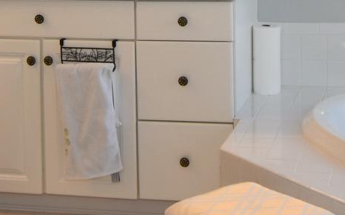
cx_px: 249
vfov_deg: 14.0
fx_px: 830
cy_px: -88
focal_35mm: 88
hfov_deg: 23.3
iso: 450
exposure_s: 1/125
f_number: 5.6
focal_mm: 13
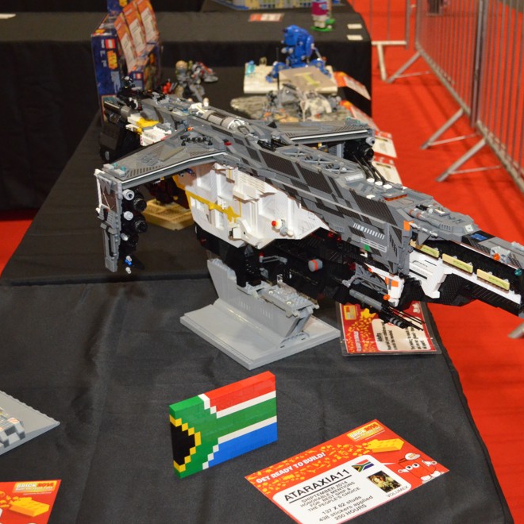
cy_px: 262
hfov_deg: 31.3
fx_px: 925
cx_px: 371
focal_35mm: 54
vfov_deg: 31.6
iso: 3200
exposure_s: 1/60
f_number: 4.5
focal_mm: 28
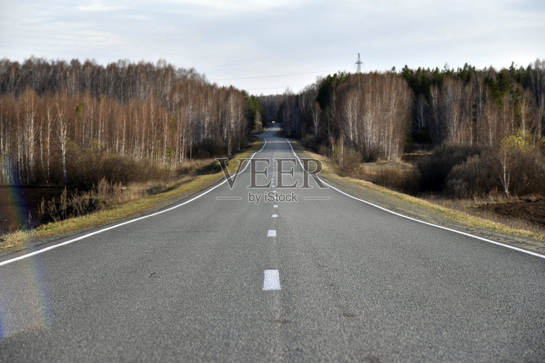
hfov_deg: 17.1
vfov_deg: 11.4
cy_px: 182
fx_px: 1817
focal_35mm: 120
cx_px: 272
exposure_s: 1/250
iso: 100
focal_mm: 120
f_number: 7.1
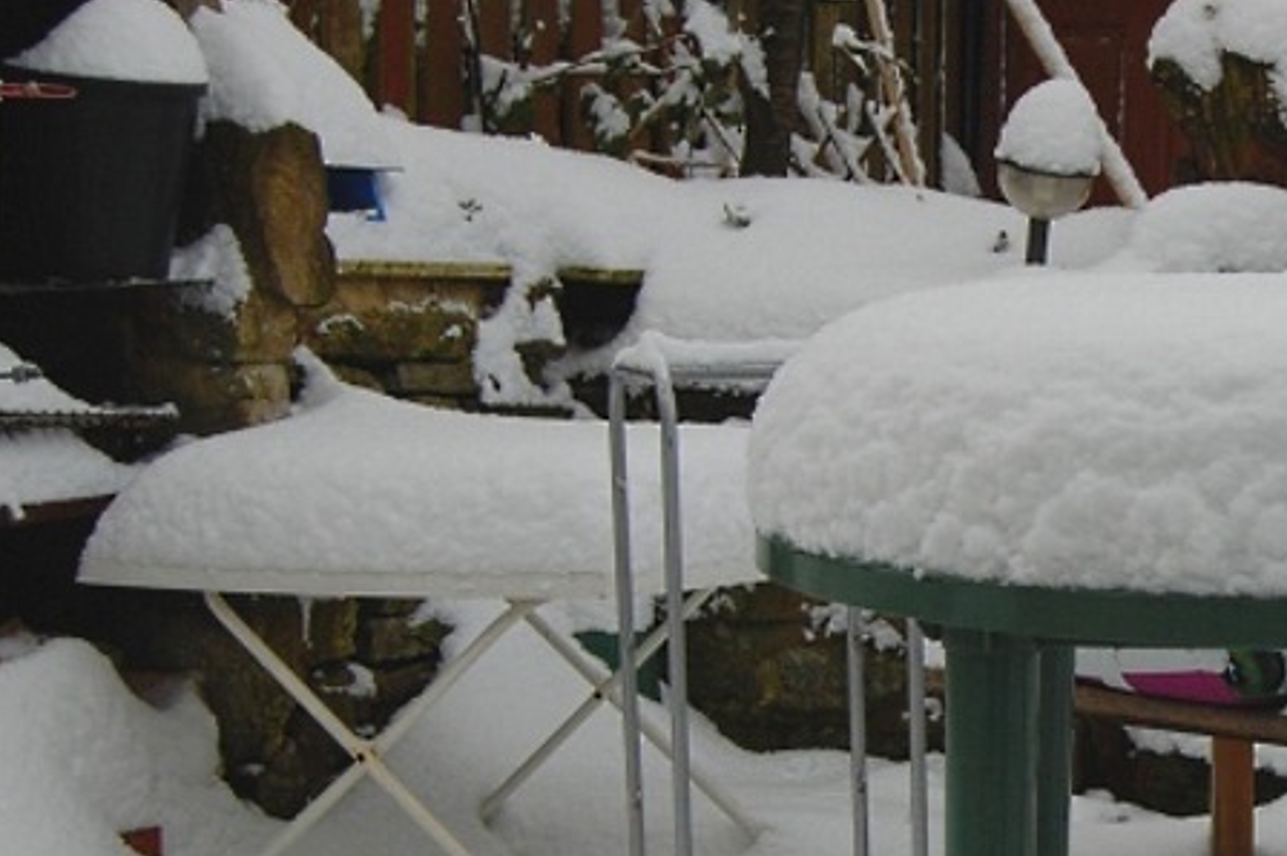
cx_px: 1286
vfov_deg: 16.0
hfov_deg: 23.0
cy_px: 652
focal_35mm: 85
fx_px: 3036
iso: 400
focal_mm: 26
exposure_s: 1/160
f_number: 6.3
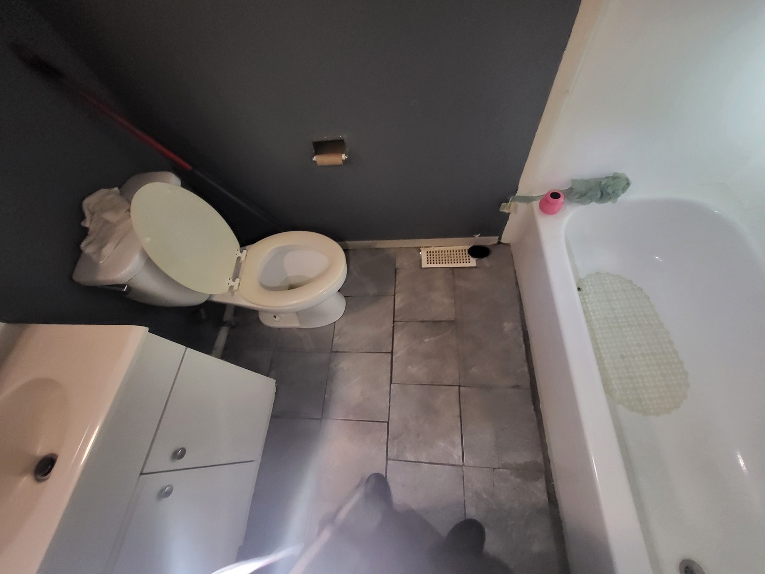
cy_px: 287
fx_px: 287
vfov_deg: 89.9
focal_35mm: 13
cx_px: 382
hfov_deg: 106.2
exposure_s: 1/30
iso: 500
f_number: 2.2
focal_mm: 1.74
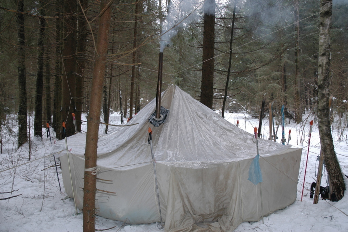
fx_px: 348
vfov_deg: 36.8
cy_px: 116
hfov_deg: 53.1
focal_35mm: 36
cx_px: 174
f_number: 3.8
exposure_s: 1/20
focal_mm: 24
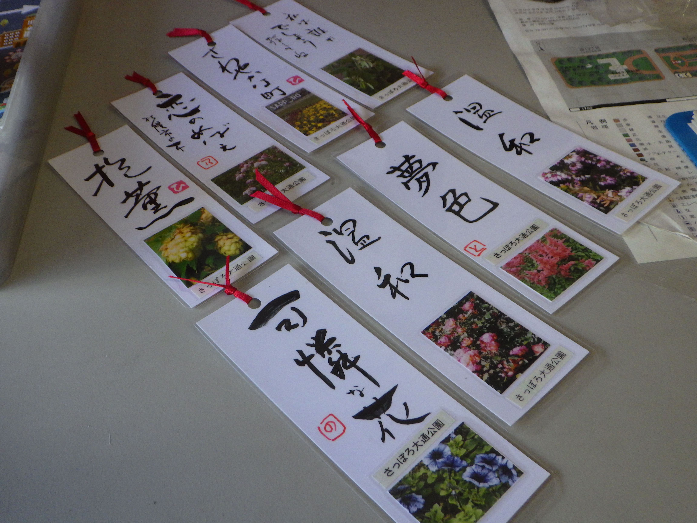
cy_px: 262
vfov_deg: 41.8
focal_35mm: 34
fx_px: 685
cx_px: 348
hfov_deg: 54.0
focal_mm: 6.1
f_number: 3.8
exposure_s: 1/50
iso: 160
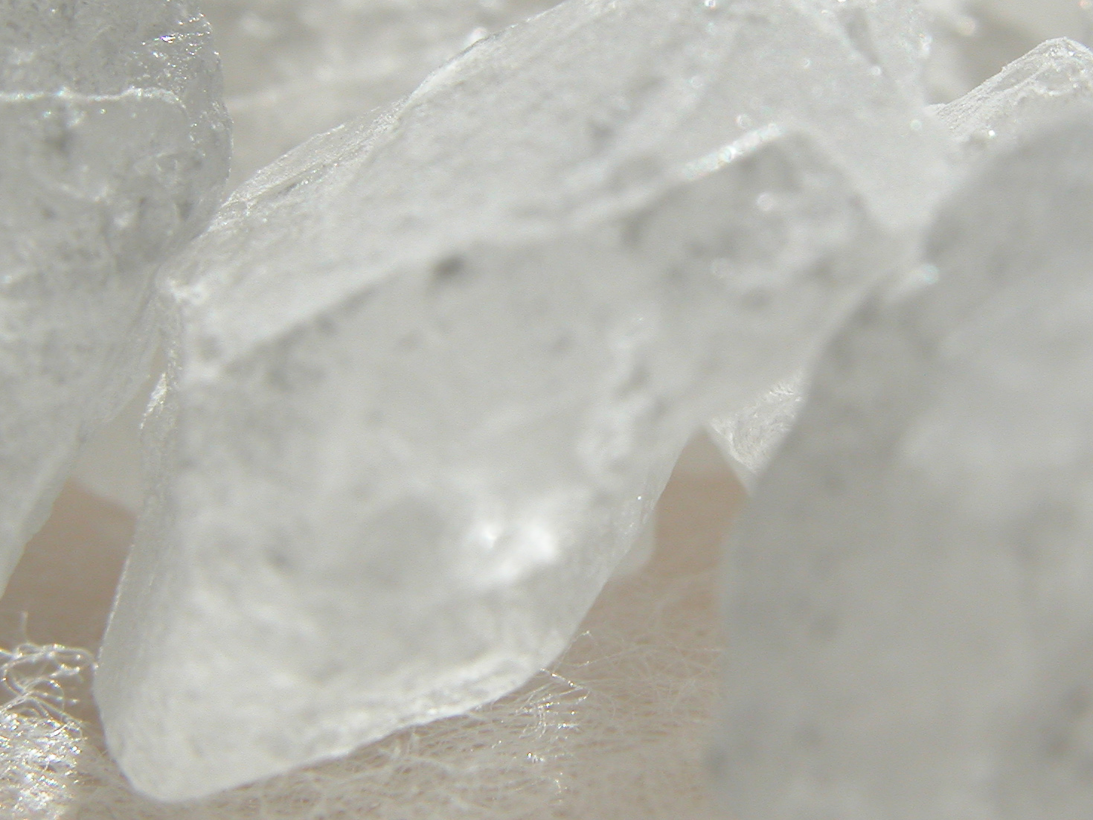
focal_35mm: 115
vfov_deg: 12.9
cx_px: 655
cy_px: 353
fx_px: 3631
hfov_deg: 17.1
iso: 100
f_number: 7.3
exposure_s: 1/500
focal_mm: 16.8
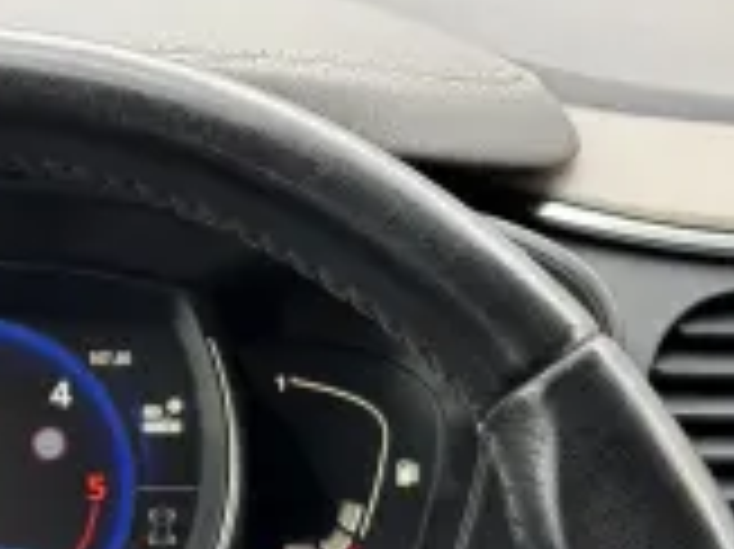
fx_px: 2246
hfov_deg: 18.0
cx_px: -50
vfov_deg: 13.8
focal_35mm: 106
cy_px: 495
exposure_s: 1/110
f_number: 1.78
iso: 64
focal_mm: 6.76
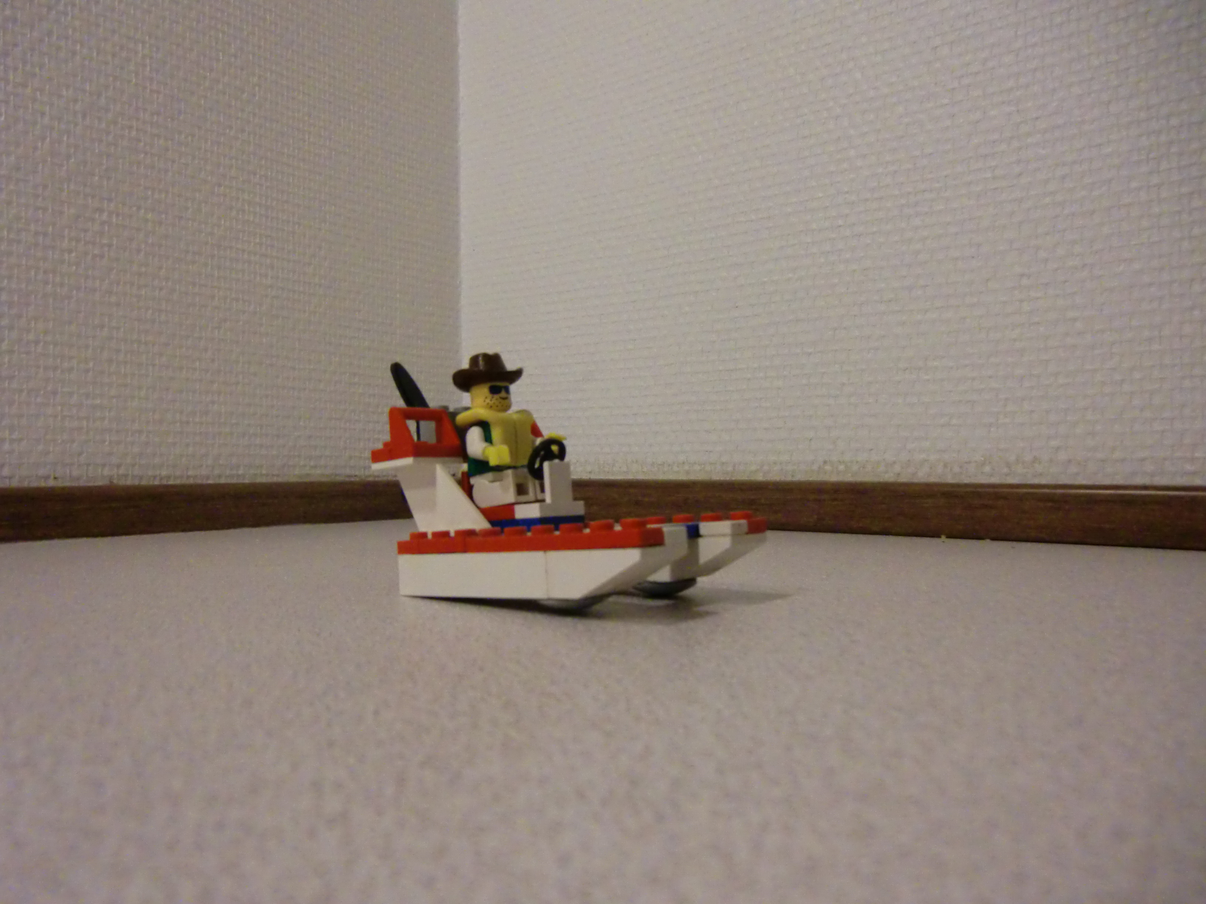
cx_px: 603
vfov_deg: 56.8
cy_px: 452
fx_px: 836
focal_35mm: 24
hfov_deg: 71.6
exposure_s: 1/60
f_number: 3.2
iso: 640
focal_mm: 4.3
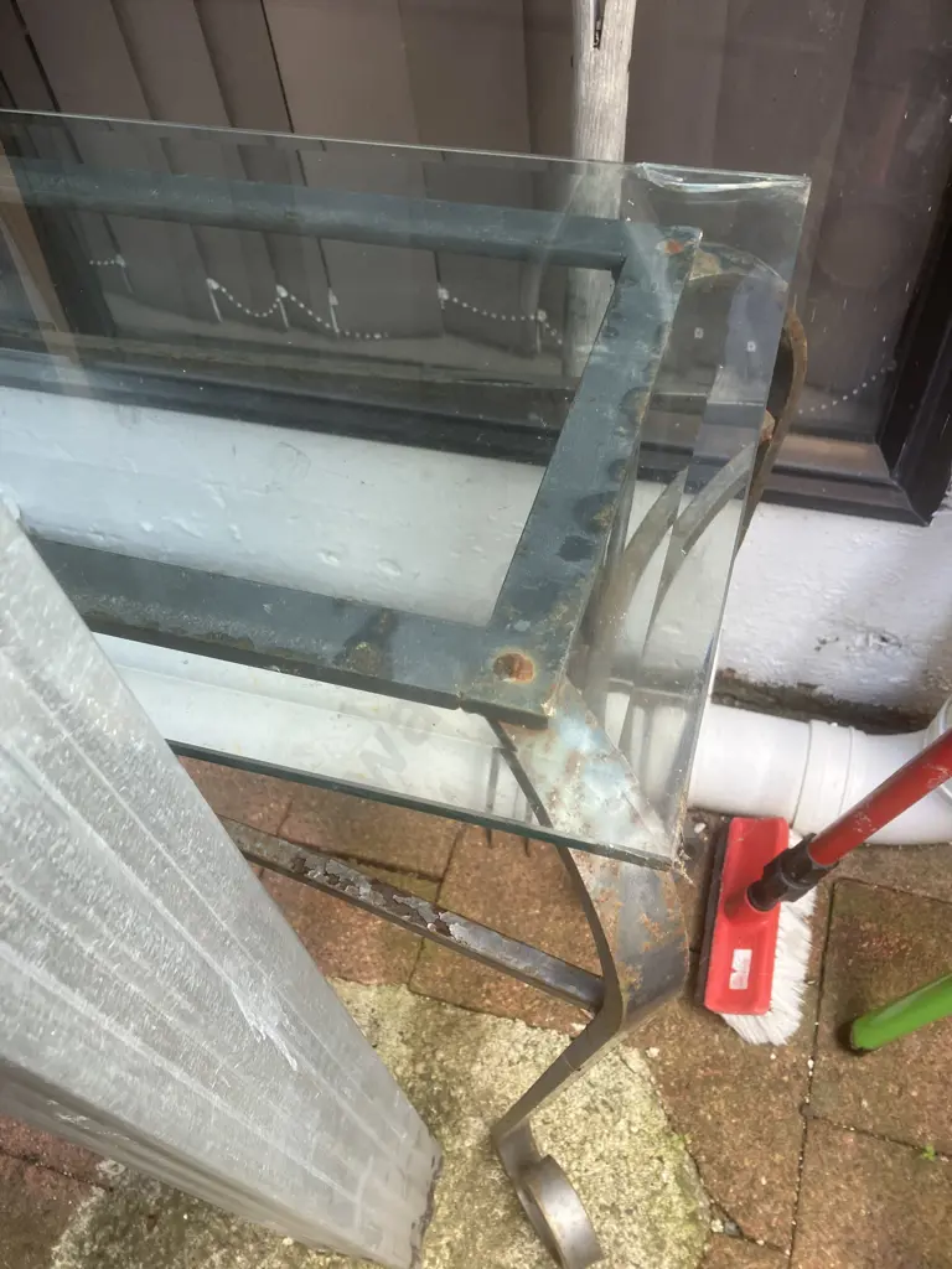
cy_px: 634
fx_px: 1027
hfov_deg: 49.7
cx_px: 476
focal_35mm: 28
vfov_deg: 63.4
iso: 40
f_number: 1.8
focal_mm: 3.99
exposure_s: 1/100
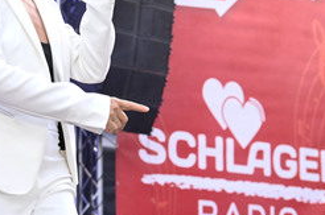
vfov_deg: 8.7
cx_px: 133
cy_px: 53
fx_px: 1406
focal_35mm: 156
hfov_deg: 13.2
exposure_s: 1/640
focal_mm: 85
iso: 4000
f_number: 6.3
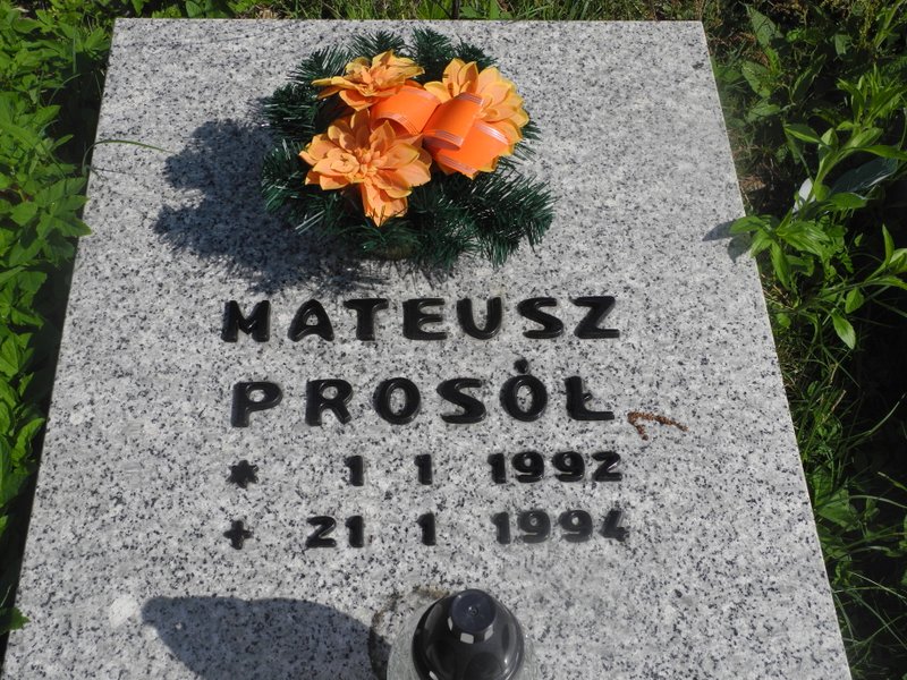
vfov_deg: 35.1
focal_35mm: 41
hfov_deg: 45.8
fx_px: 1074
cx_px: 454
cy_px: 340
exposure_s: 1/1000
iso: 100
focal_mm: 8.8
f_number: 5
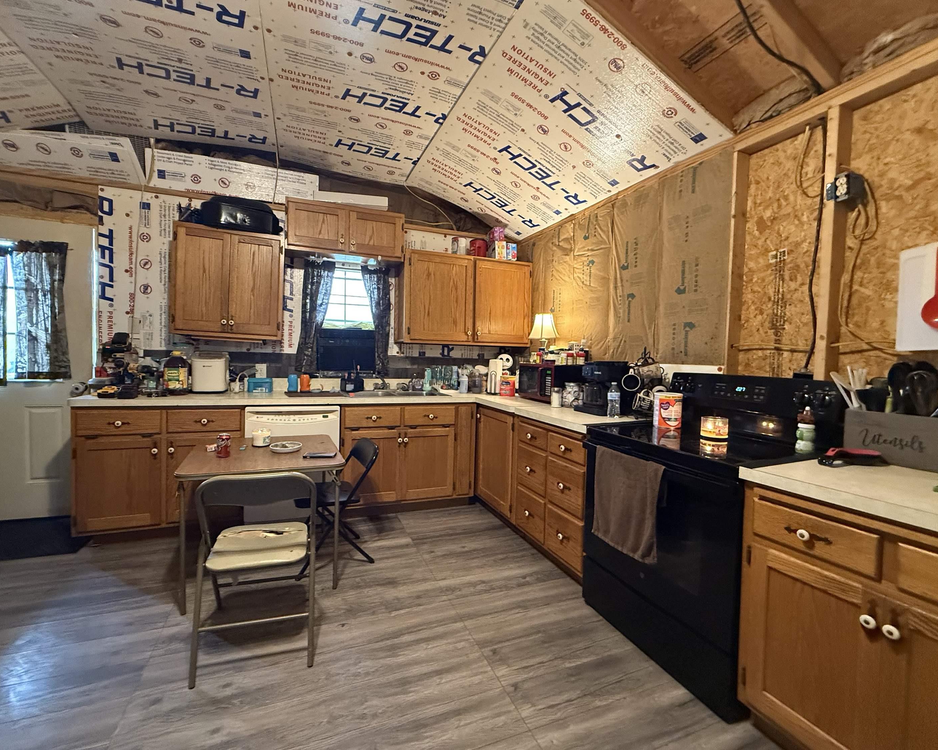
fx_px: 416
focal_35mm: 15
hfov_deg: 96.7
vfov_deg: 84.0
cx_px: 449
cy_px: 375
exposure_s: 1/60
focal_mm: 2.22
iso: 800
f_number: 2.2
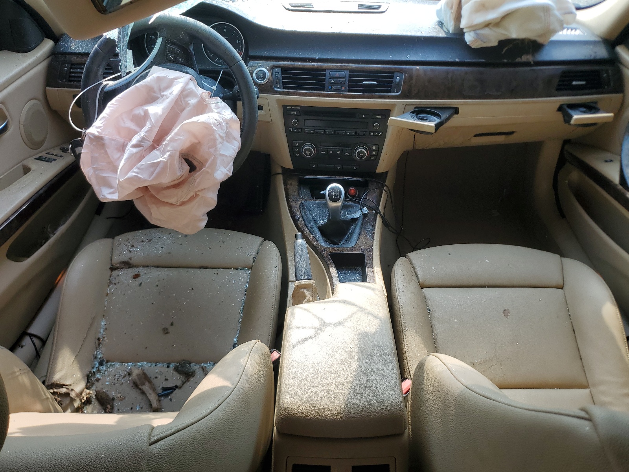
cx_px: 314
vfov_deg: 53.1
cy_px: 236
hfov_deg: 67.3
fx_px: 472
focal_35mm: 26
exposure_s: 1/476
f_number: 1.5
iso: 50
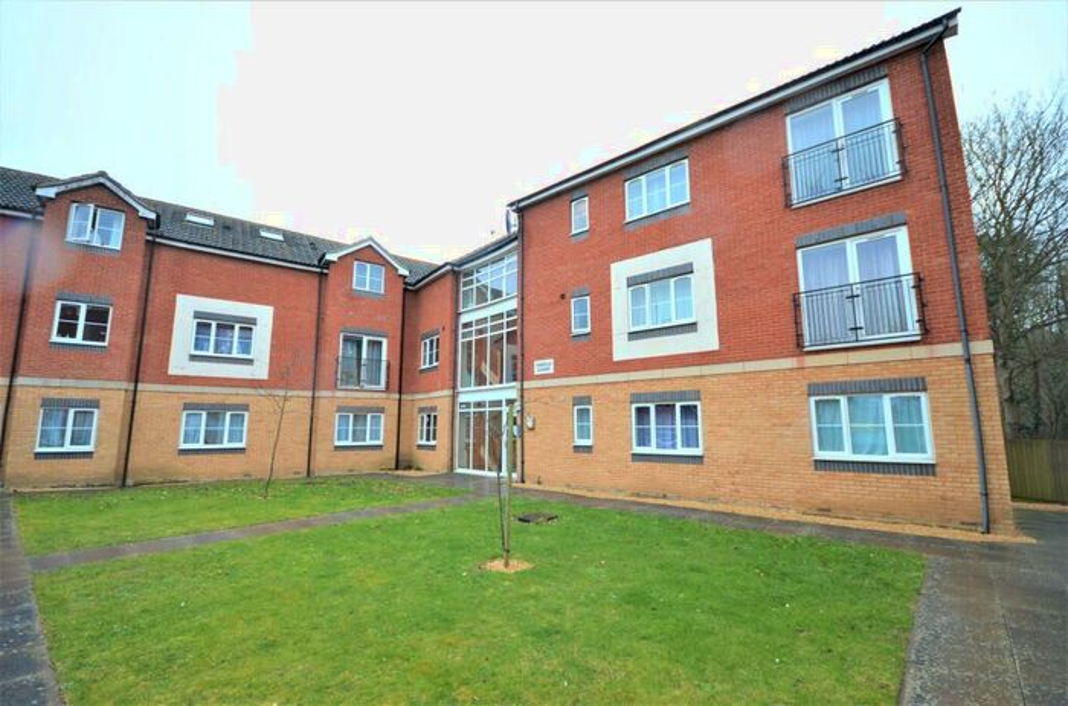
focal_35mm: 15
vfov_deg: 77.0
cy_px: 353
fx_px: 444
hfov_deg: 100.5
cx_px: 534
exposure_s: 1/100
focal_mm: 10
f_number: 5
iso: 400
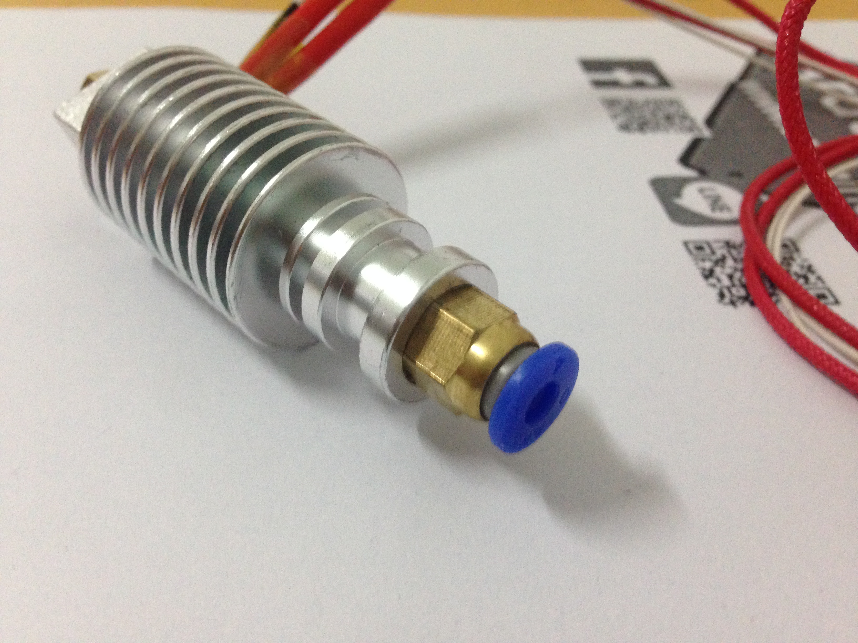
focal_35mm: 33
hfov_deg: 55.4
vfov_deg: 42.9
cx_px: 429
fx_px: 818
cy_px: 322
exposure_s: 1/20
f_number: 2.4
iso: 320
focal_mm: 4.12
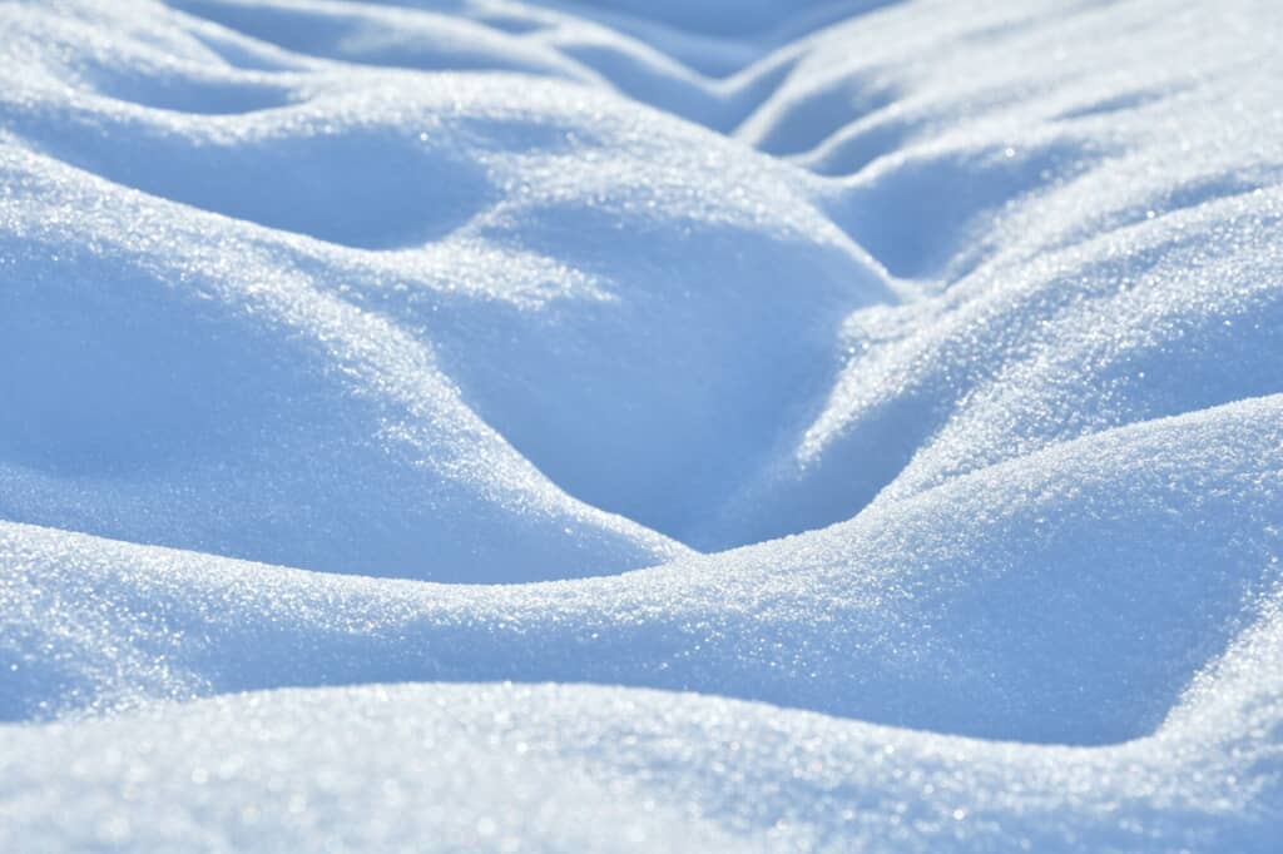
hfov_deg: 17.1
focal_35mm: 120
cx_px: 642
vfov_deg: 11.4
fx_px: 4275
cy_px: 427
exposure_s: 1/640
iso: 400
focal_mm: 80
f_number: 9
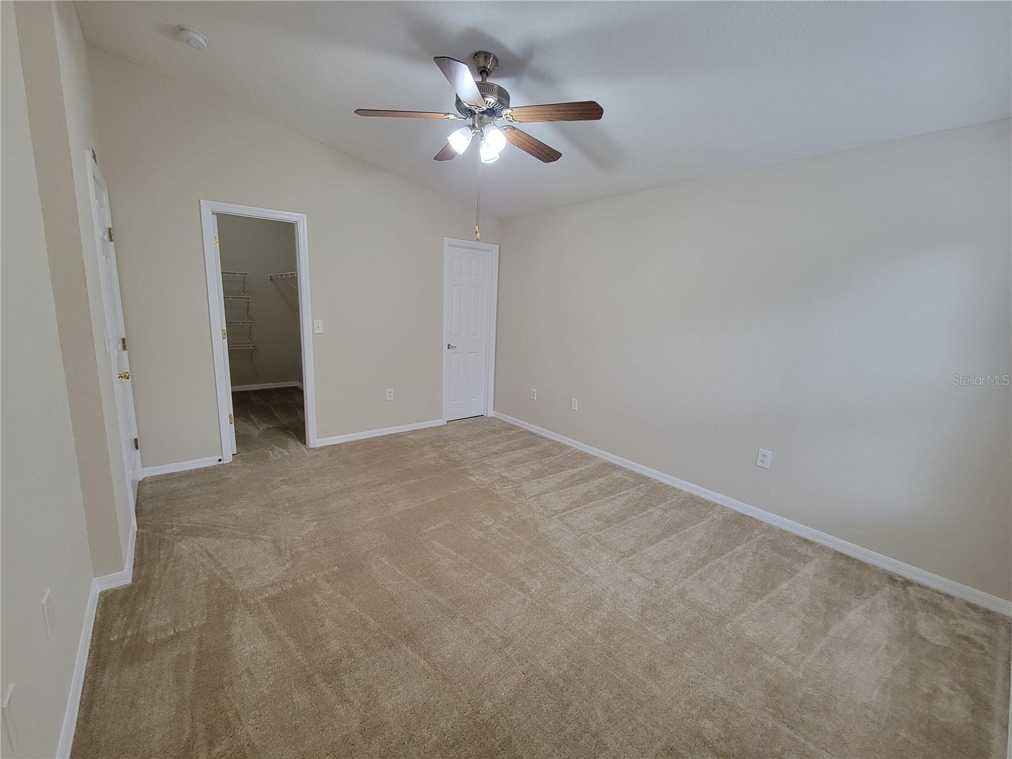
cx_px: 506
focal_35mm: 13
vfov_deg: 89.9
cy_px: 380
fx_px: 380
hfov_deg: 106.2
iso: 320
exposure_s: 1/60
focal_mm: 2.2
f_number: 2.2
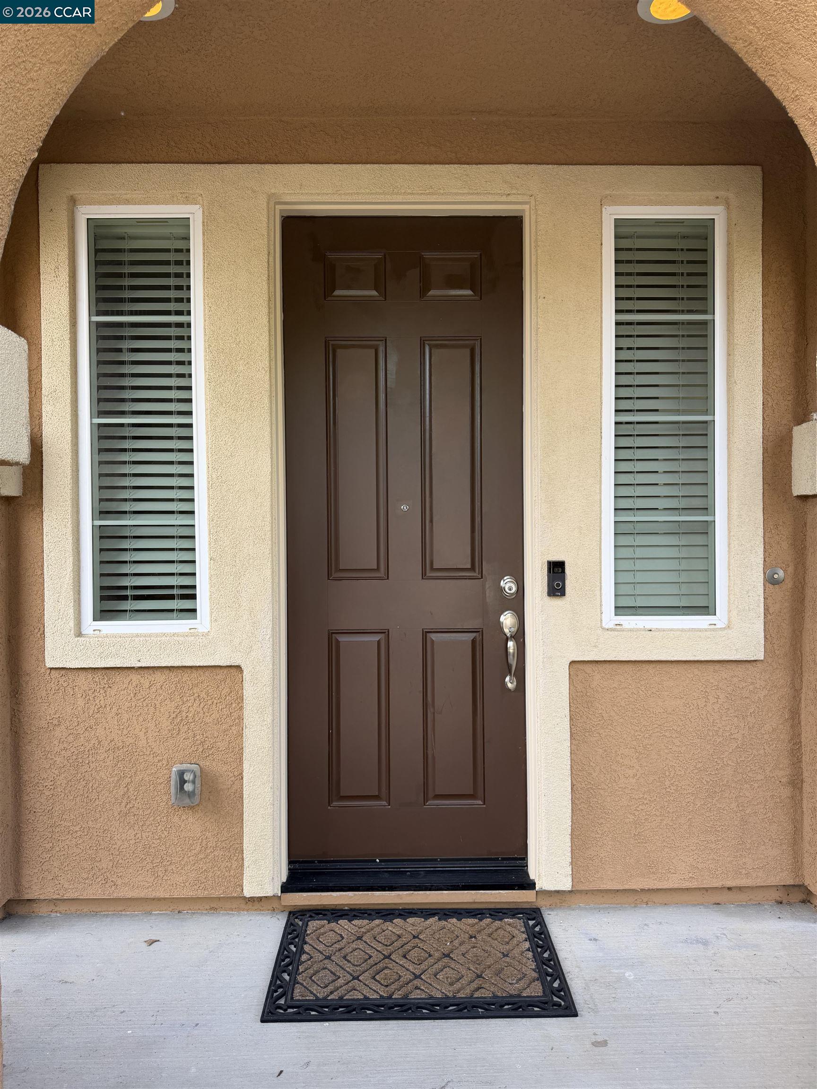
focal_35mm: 24
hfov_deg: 56.8
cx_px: 408
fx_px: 755
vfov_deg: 71.6
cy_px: 544
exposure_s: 1/301
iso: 80
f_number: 1.78
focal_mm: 6.76
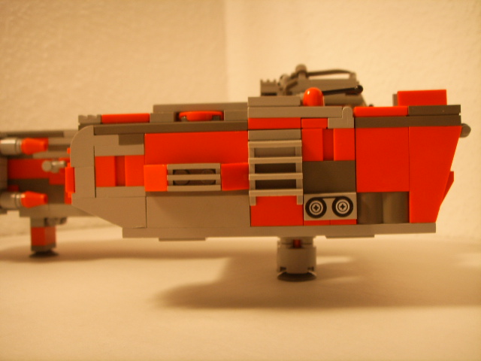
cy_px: 180
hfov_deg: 47.9
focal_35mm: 39
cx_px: 240
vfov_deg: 36.8
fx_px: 542
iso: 63
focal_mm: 6.6
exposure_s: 1/3
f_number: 3.5
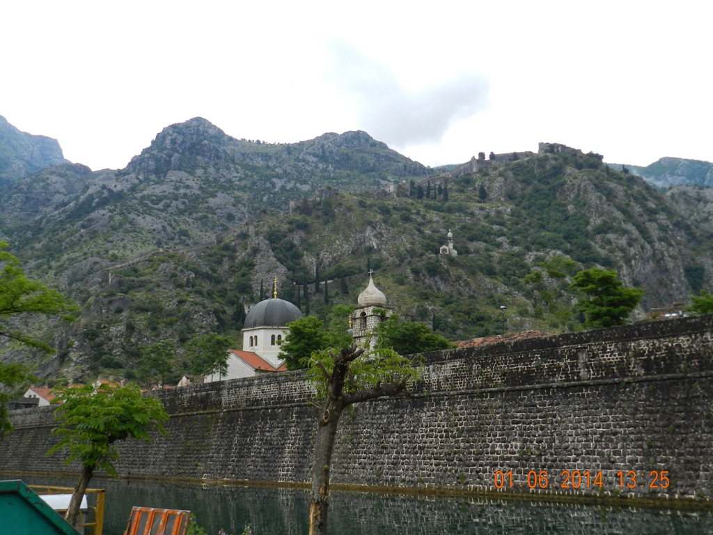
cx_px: 356
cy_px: 268
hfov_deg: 56.8
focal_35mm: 32
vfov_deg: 44.2
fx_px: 659
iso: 160
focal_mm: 5.6
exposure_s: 1/400
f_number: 3.7
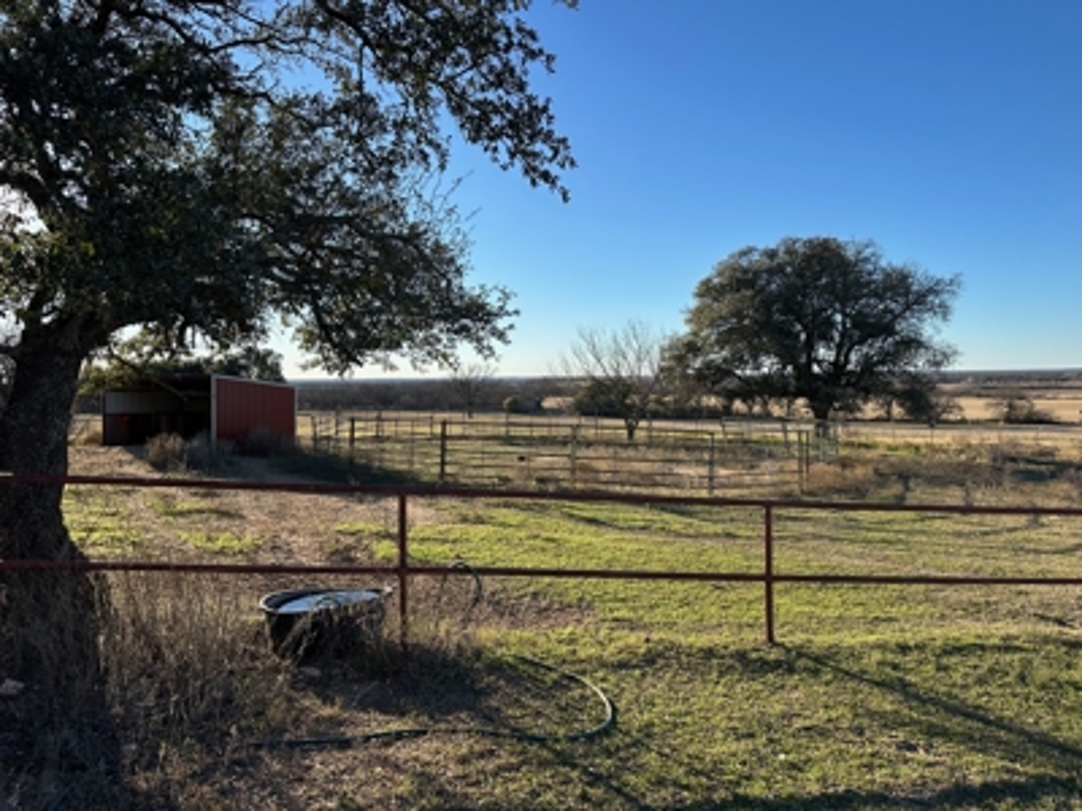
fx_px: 750
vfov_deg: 56.8
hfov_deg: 71.6
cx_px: 541
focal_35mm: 24
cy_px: 406
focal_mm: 6.86
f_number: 1.78
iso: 80
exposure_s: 1/2809
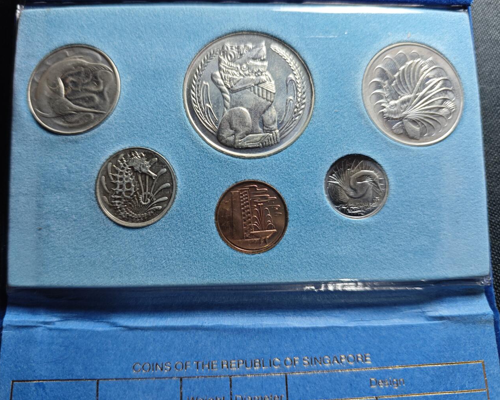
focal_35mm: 26
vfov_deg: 54.9
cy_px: 193
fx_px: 385
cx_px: 232
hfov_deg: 65.9
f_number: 1.6
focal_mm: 5.84
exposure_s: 1/92.7
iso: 200
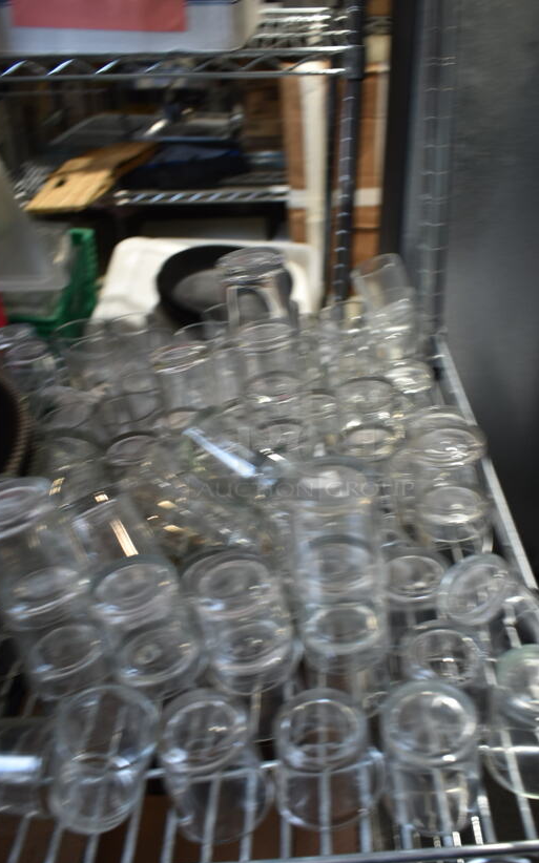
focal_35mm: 34
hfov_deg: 37.2
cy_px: 446
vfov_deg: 56.7
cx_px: 307
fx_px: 800
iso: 400
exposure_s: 1/60
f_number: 3.5
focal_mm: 20
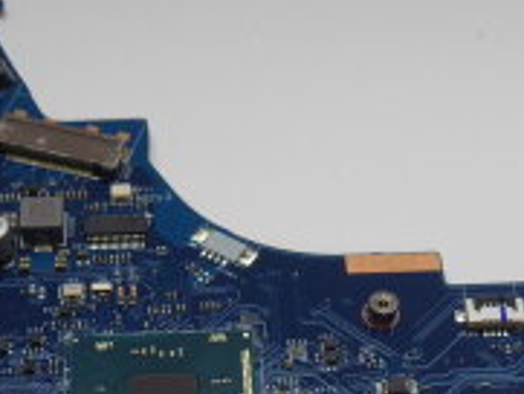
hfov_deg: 23.5
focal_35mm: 83
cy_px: 556
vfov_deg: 16.5
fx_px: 1257
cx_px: 229
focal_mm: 4.3
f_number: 3.3
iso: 80
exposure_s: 1/80
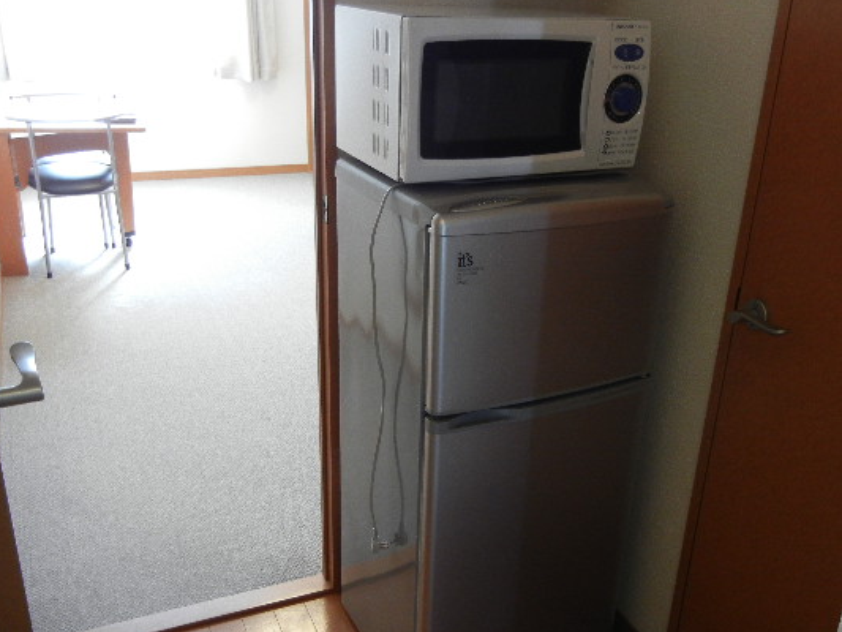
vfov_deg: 39.6
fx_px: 876
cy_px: 359
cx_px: 439
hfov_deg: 51.3
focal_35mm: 36
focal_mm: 5.4
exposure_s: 1/28.3
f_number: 3.5
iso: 400
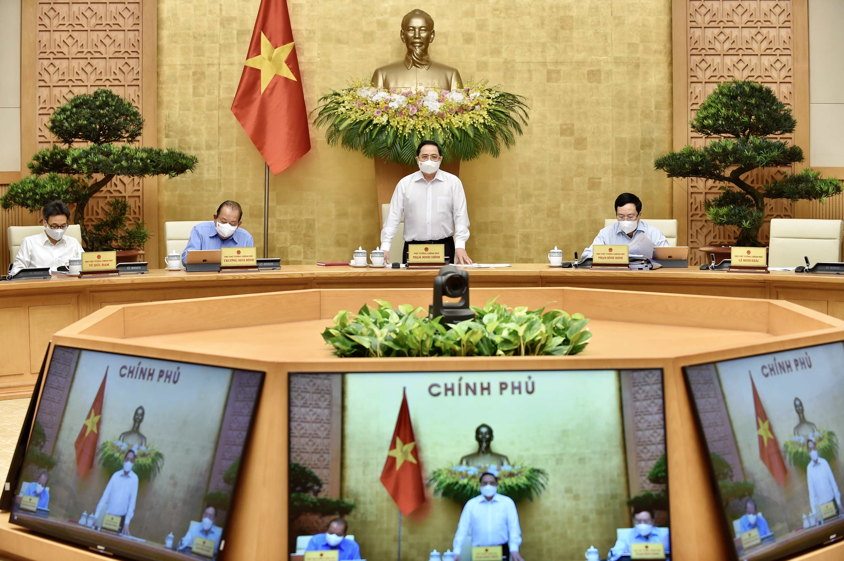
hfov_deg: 28.9
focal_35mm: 70
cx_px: 422
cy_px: 280
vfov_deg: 19.4
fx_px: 1639
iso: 1000
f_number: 3.2
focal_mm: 70
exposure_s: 1/200
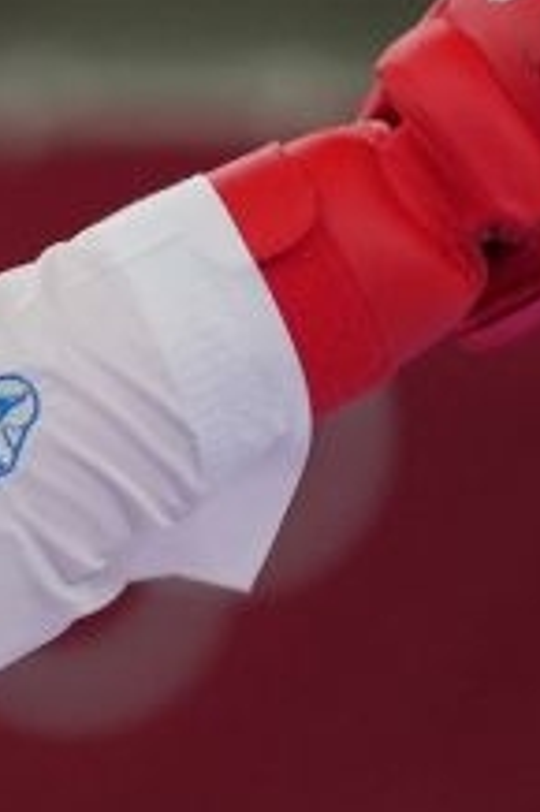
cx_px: -1195
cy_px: 1538
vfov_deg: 1.2
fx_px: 37294
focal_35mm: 1655
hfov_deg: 0.8
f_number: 2.8
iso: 500
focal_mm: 200
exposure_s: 1/1000
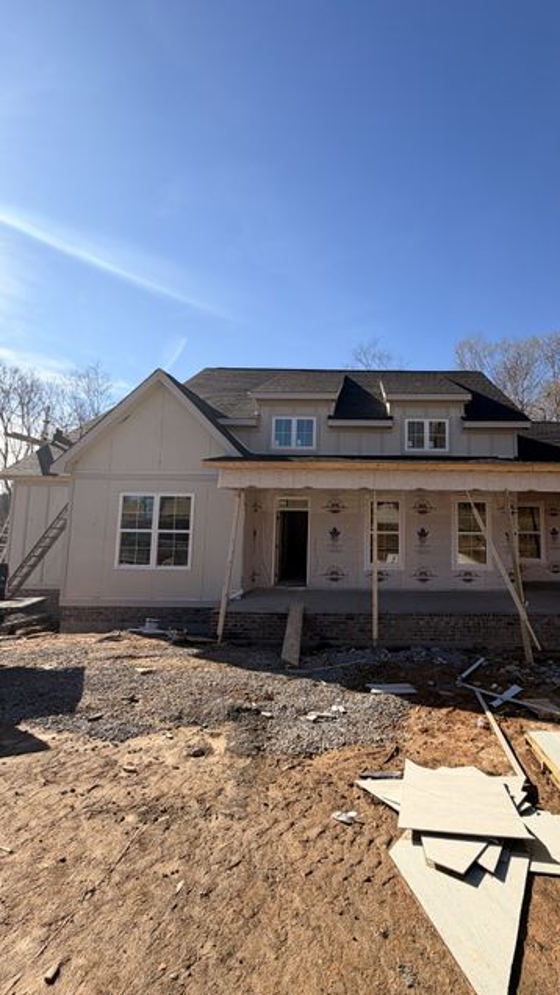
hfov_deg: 65.6
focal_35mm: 16
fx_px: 422
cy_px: 484
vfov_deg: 99.3
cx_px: 366
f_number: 2.2
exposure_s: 1/770
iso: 25
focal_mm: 2.22
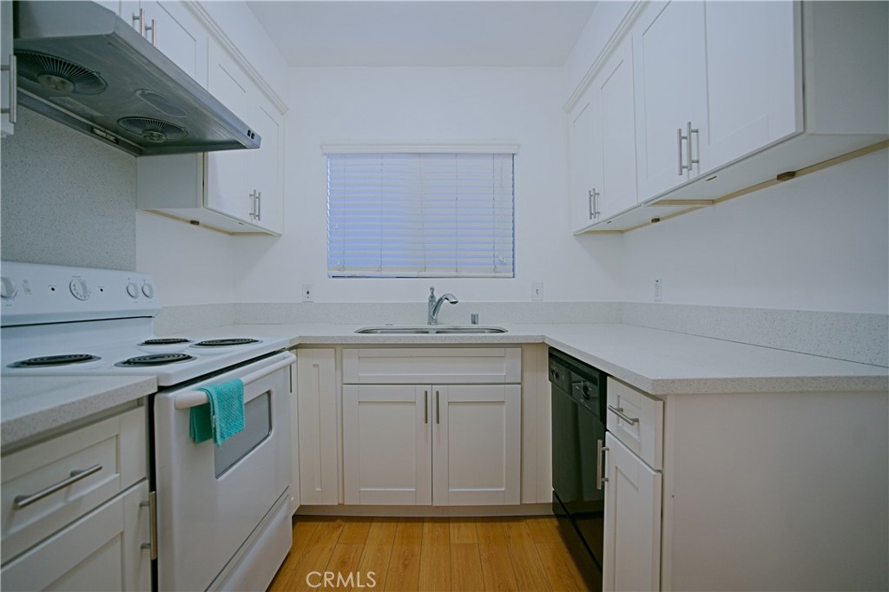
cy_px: 296
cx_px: 444
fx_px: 395
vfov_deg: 73.7
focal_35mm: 16
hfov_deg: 96.8
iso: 100
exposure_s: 1/40
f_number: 3.2
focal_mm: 16
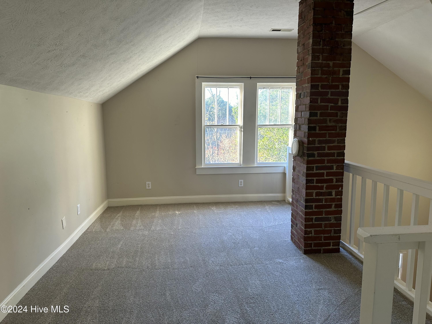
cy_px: 162
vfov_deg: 56.8
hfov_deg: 71.6
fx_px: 300
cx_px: 216
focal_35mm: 24
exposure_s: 1/60
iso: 125
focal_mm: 6.86
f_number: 1.78
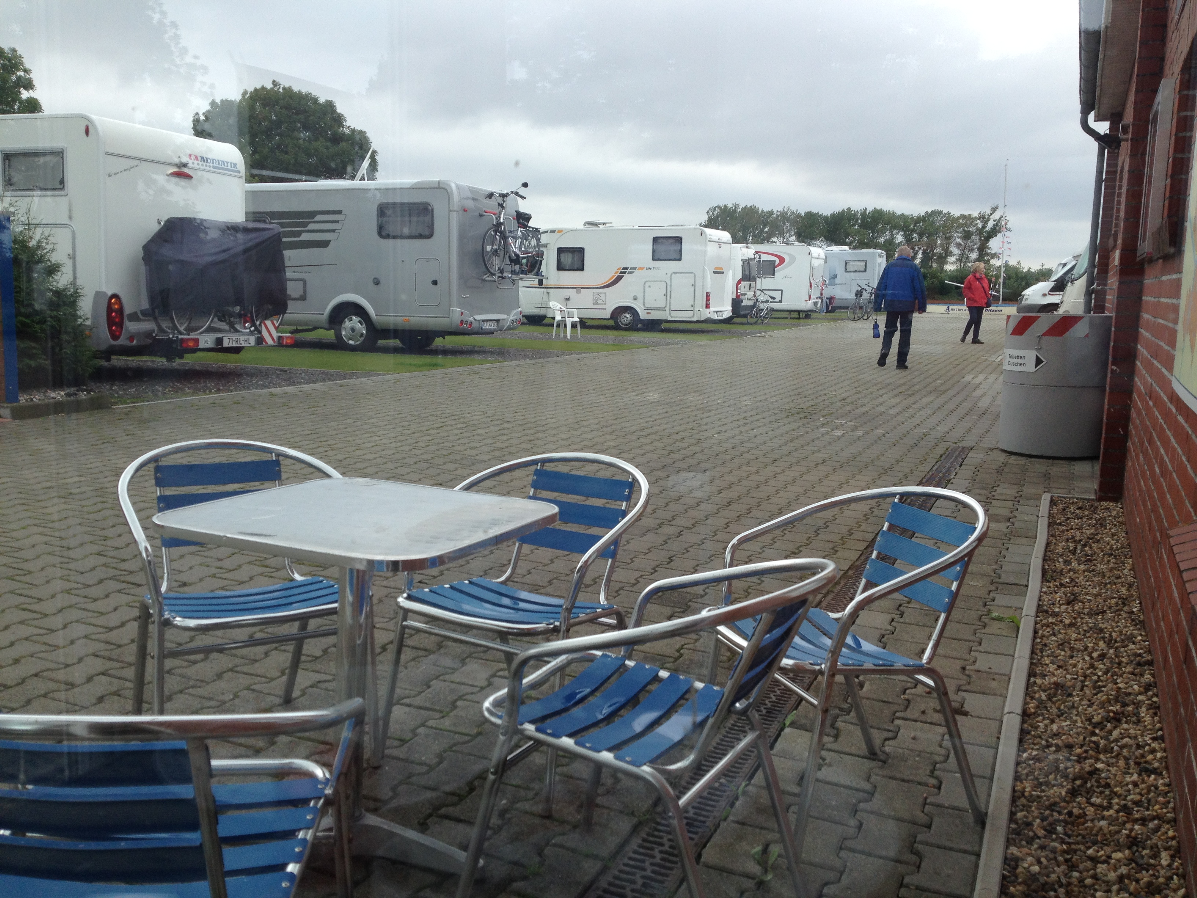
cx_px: 598
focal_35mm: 35
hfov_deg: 52.6
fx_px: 1210
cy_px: 449
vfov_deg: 40.7
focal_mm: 4.28
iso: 50
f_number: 2.4
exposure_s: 1/521
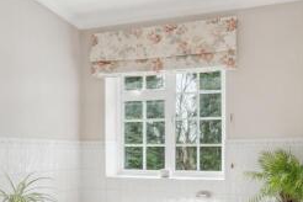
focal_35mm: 31
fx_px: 261
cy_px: 151
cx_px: 193
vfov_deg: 41.1
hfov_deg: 59.3
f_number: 8
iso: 640
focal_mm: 16
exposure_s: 1/100
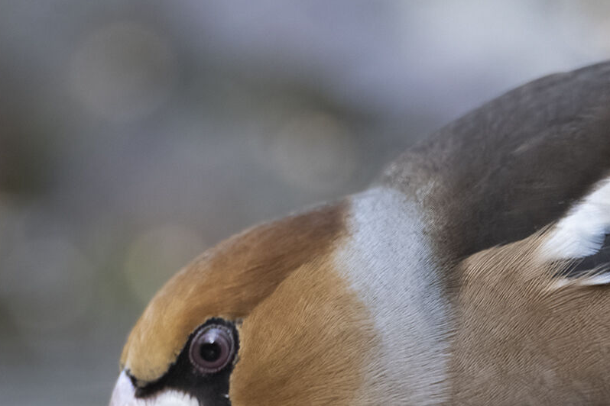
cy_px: 322
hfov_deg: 1.7
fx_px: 20383
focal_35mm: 1203
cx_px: 392
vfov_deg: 1.1
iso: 2800
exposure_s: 1/400
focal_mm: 400
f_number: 4
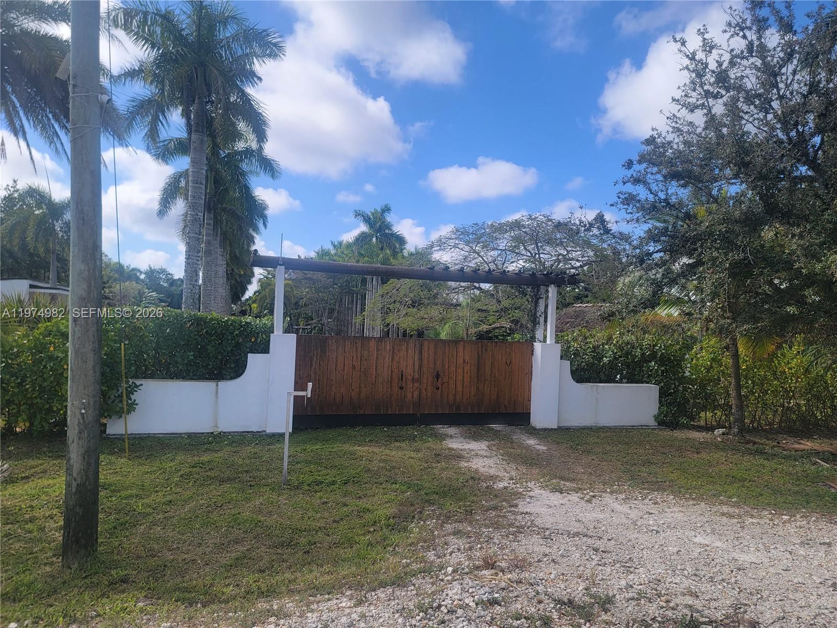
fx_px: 580
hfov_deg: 71.6
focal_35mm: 24
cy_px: 314
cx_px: 418
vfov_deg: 56.8
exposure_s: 1/803
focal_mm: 6.7
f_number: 1.8
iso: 16
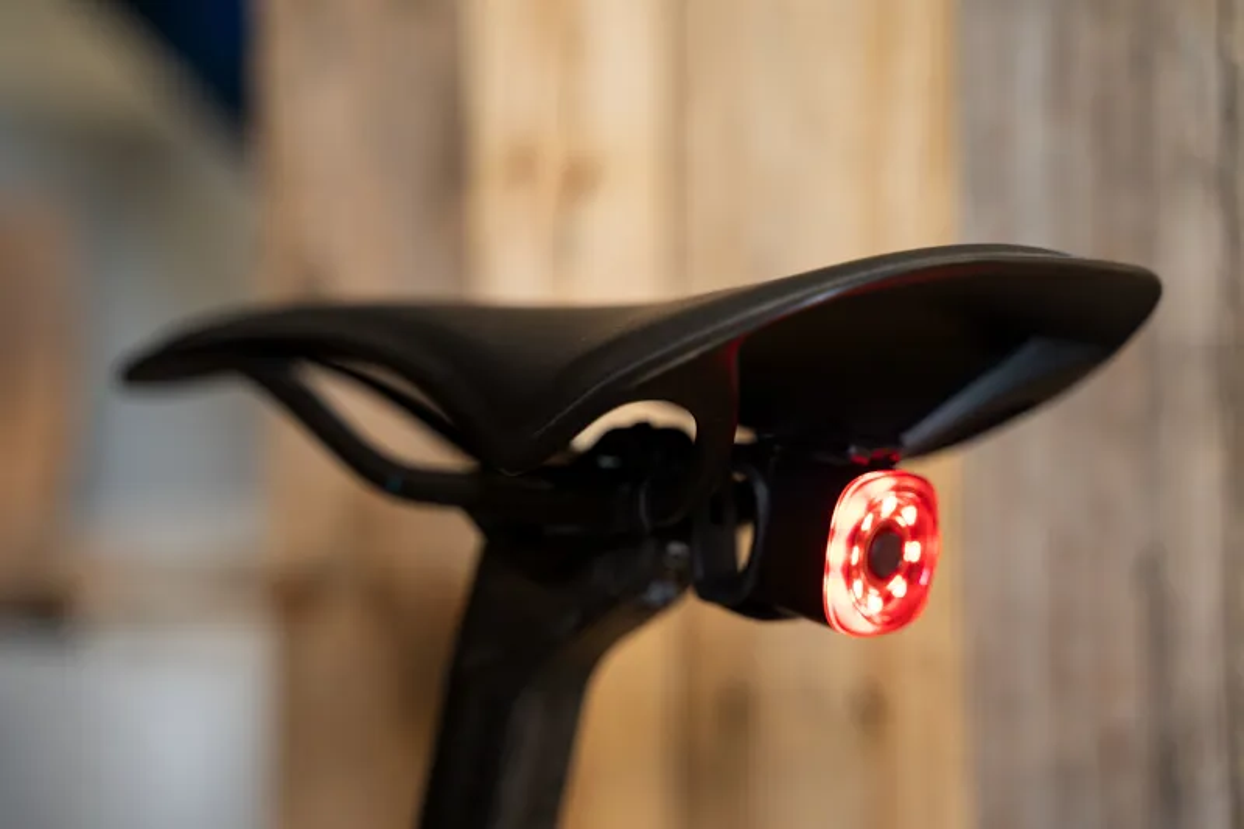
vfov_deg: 18.2
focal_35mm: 75
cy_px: 414
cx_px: 622
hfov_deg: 27.0
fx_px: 2591
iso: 400
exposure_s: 1/50
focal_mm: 75
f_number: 3.2
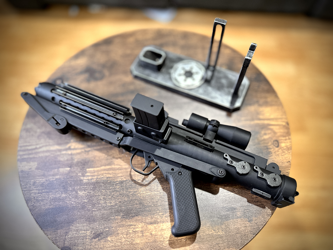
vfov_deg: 56.8
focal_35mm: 24
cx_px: 166
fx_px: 231
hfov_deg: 71.6
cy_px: 125
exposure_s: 1/40
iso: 800
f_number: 1.78
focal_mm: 6.86
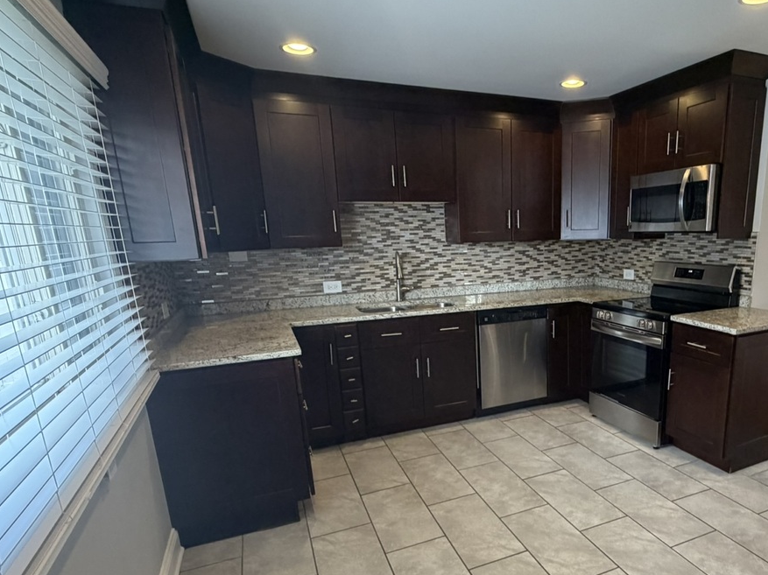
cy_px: 355
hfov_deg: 71.8
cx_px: 510
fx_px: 510
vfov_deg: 58.2
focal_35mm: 23
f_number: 2.2
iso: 320
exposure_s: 1/120
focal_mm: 2.22
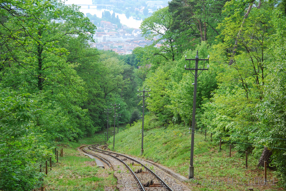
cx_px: 143
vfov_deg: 15.2
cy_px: 96
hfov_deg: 22.6
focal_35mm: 90
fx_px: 716
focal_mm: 60
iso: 100
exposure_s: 1/100
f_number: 5
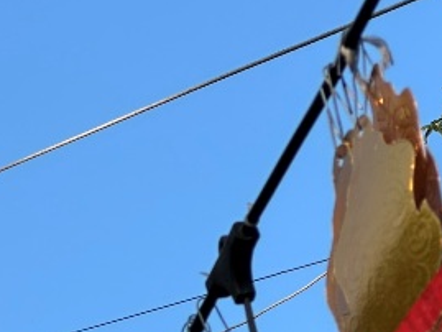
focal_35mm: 229
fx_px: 2925
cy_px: 245
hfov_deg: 8.5
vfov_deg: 6.5
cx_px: -166
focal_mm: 9
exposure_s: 1/269
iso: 32
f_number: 2.8
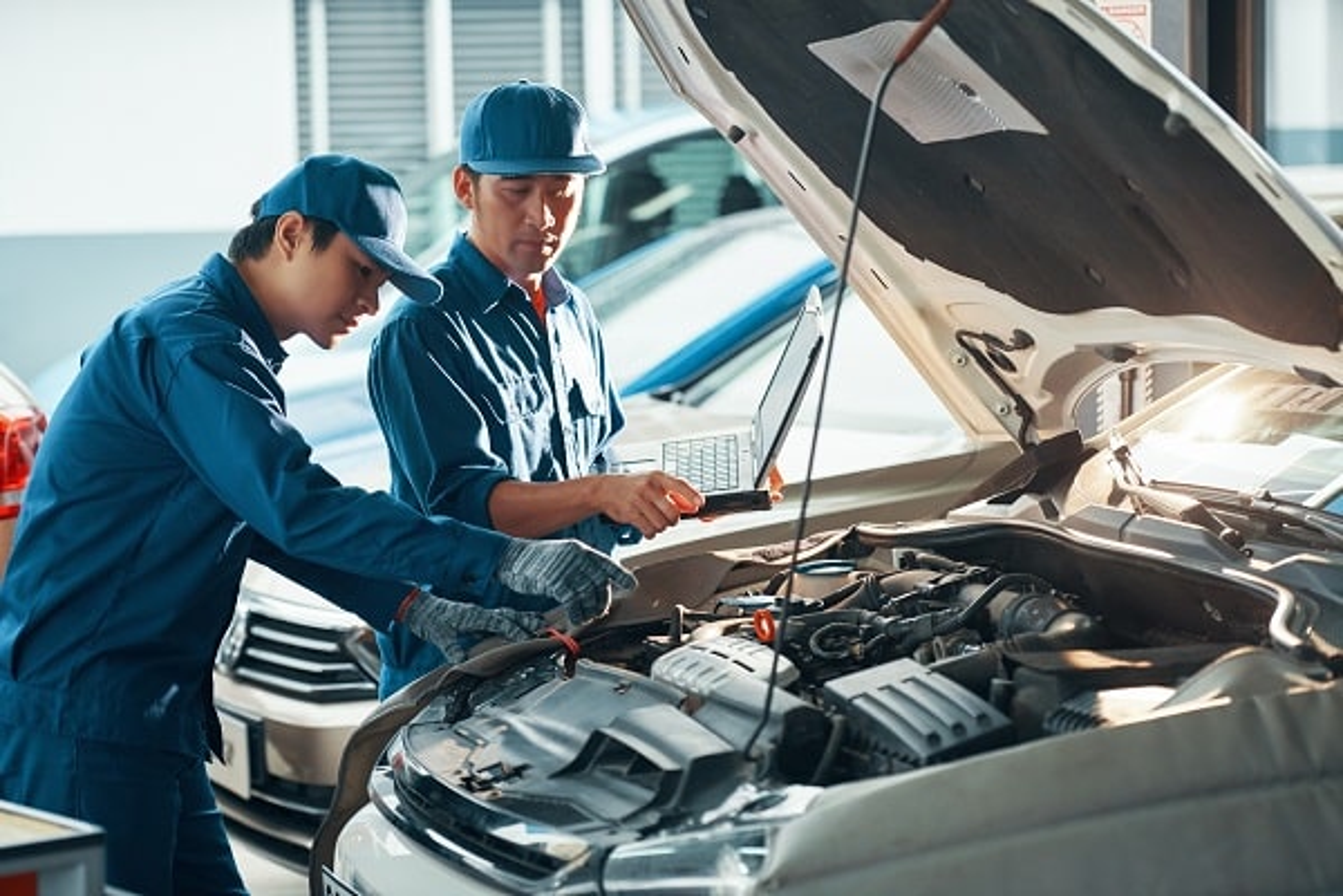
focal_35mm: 102
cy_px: 448
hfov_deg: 20.0
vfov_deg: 13.4
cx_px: 672
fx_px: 3805
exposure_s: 1/250
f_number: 4
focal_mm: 102
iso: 800
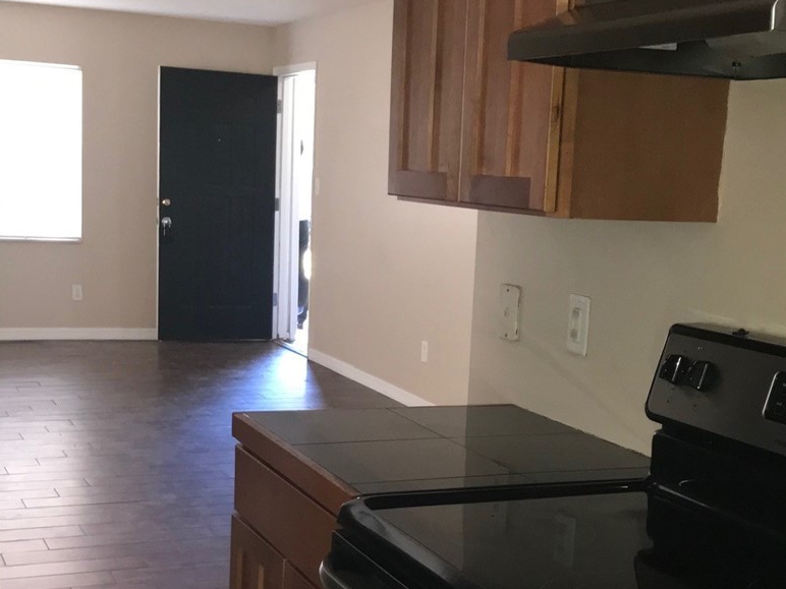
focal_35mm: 58
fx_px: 1317
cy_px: 433
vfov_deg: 25.0
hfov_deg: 33.2
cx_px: 454
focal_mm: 3.99
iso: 100
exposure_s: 1/16
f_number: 1.8
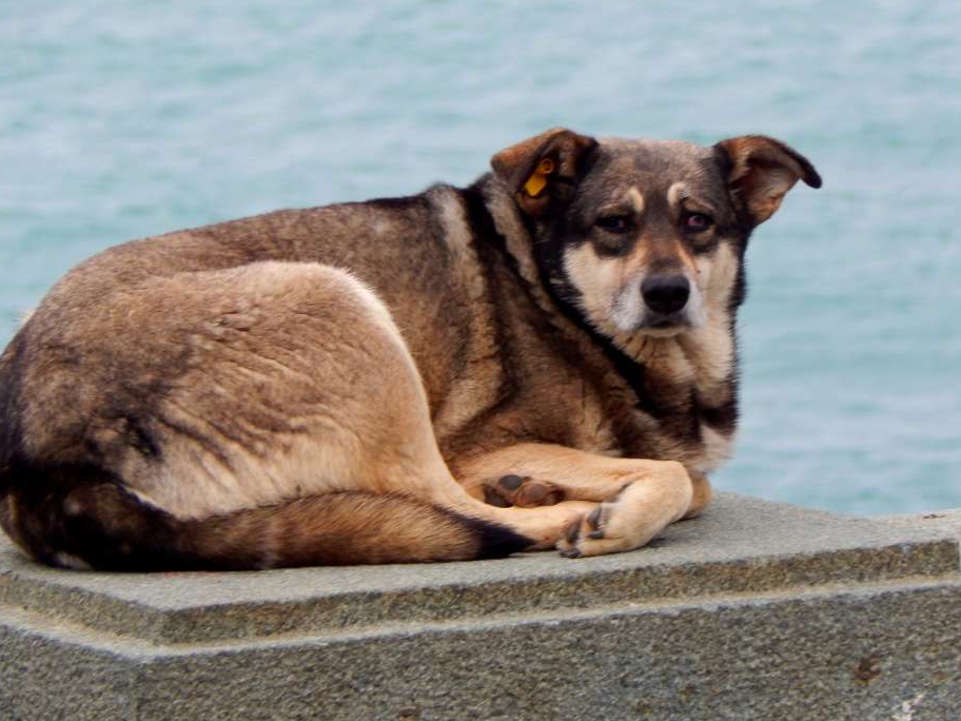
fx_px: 13798
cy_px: 385
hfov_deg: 4.0
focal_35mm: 497
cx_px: 523
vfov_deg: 3.0
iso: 125
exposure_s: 1/100
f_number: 5.7
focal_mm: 76.4
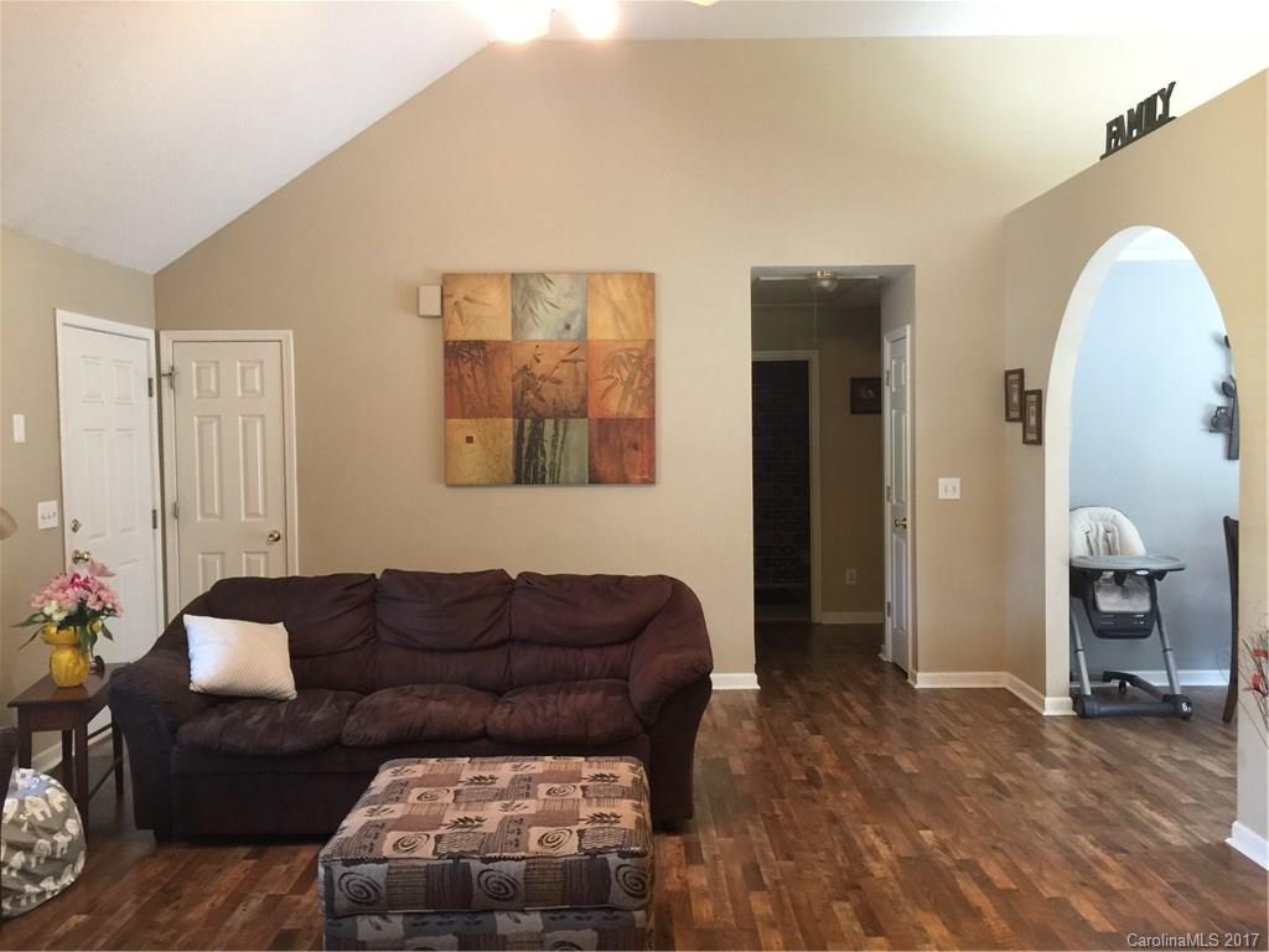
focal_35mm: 29
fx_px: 1063
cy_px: 476
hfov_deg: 61.7
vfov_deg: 48.2
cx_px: 634
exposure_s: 1/15
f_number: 2.2
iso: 125
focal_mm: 4.15
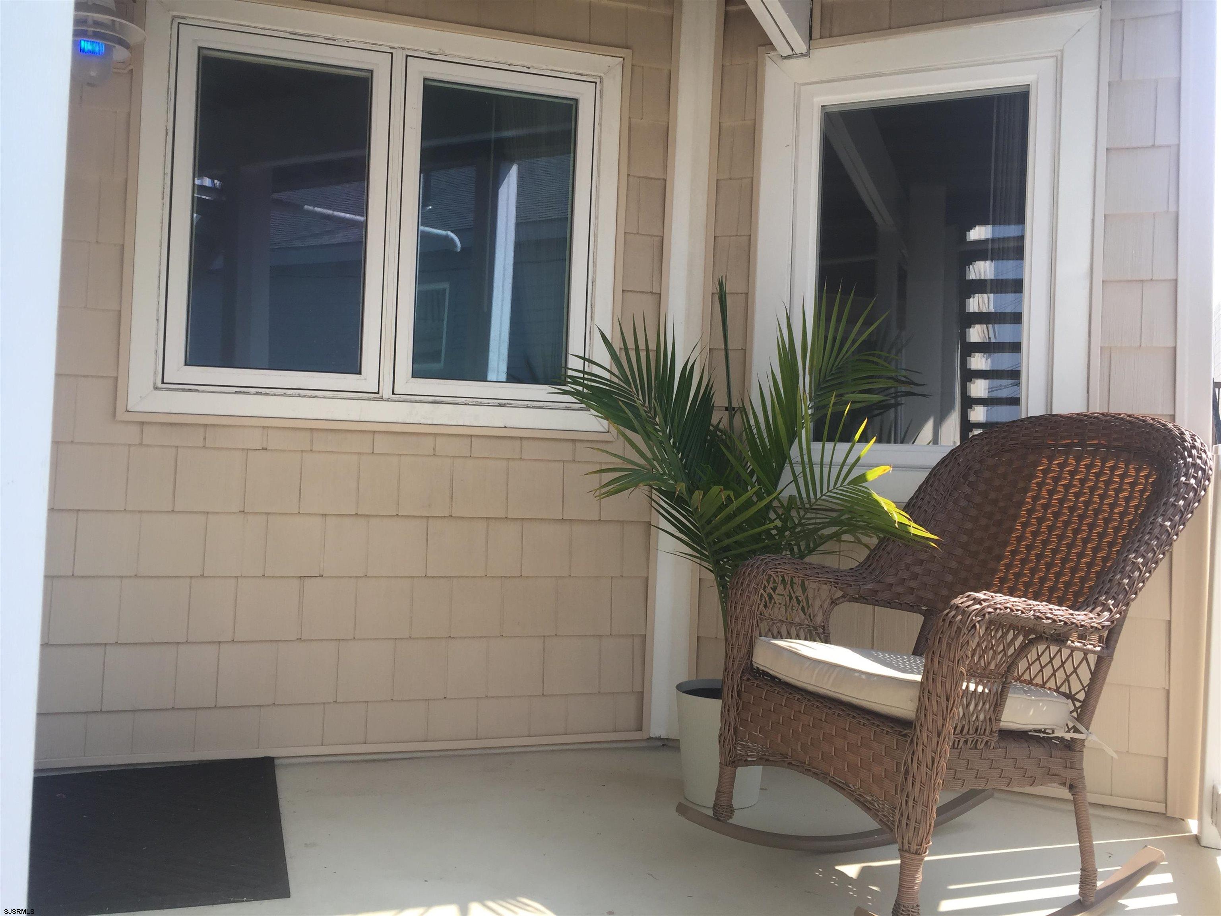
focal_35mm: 29
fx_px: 1023
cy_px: 458
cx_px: 610
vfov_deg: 48.2
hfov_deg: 61.7
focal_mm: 4.15
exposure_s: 1/590
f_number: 2.2
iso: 32
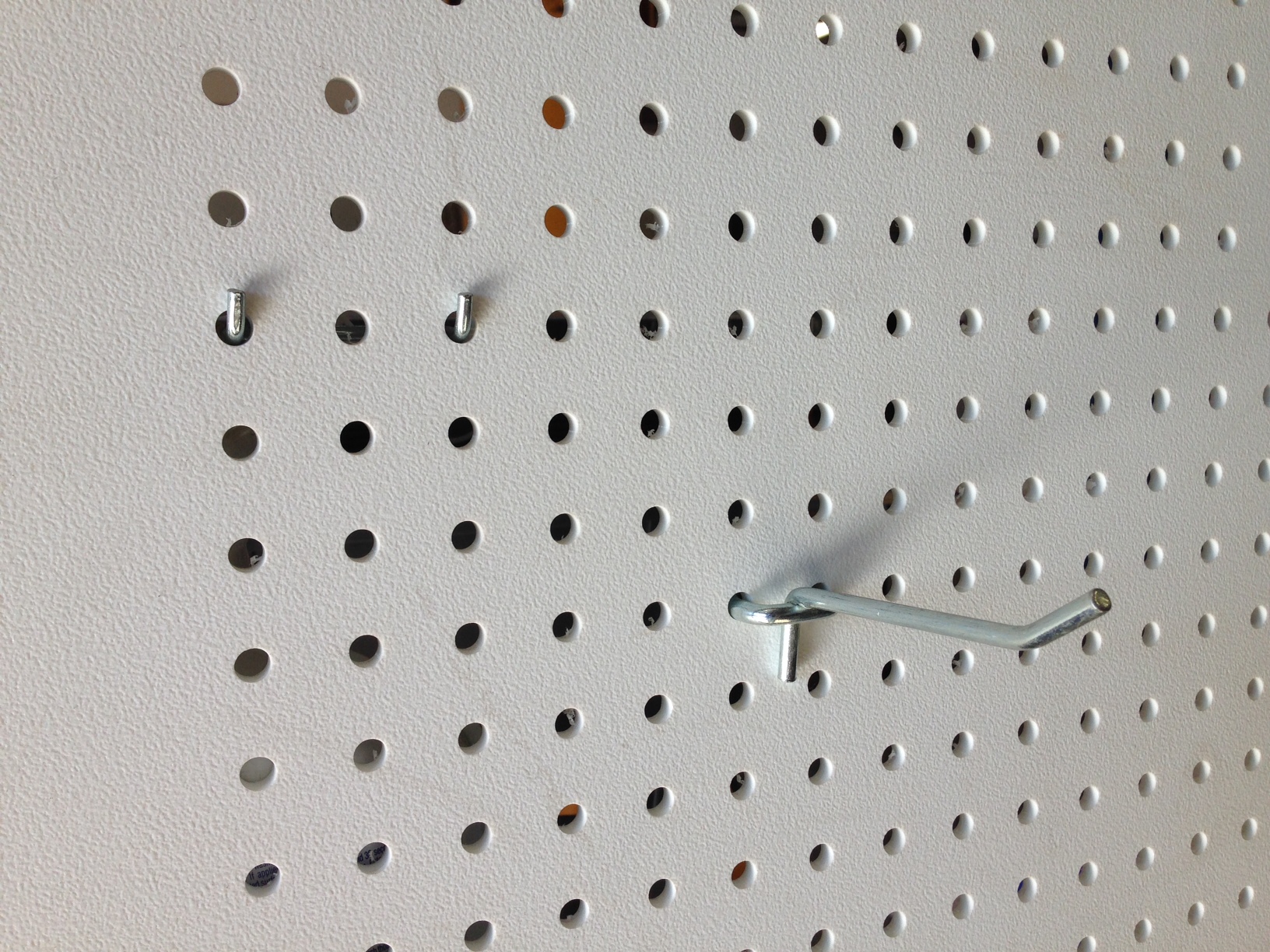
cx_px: 635
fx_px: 1211
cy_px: 476
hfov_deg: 55.4
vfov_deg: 42.9
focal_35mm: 33
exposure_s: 1/270
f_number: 2.4
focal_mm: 4.12
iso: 50
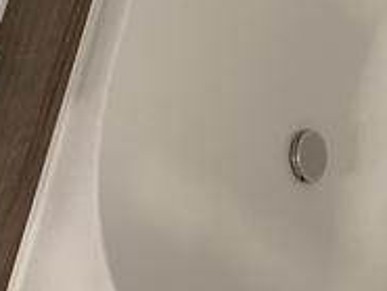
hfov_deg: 19.6
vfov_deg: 16.3
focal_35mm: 90
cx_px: 540
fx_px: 1007
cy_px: 59
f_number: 1.8
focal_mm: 4.25
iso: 100
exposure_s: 1/50
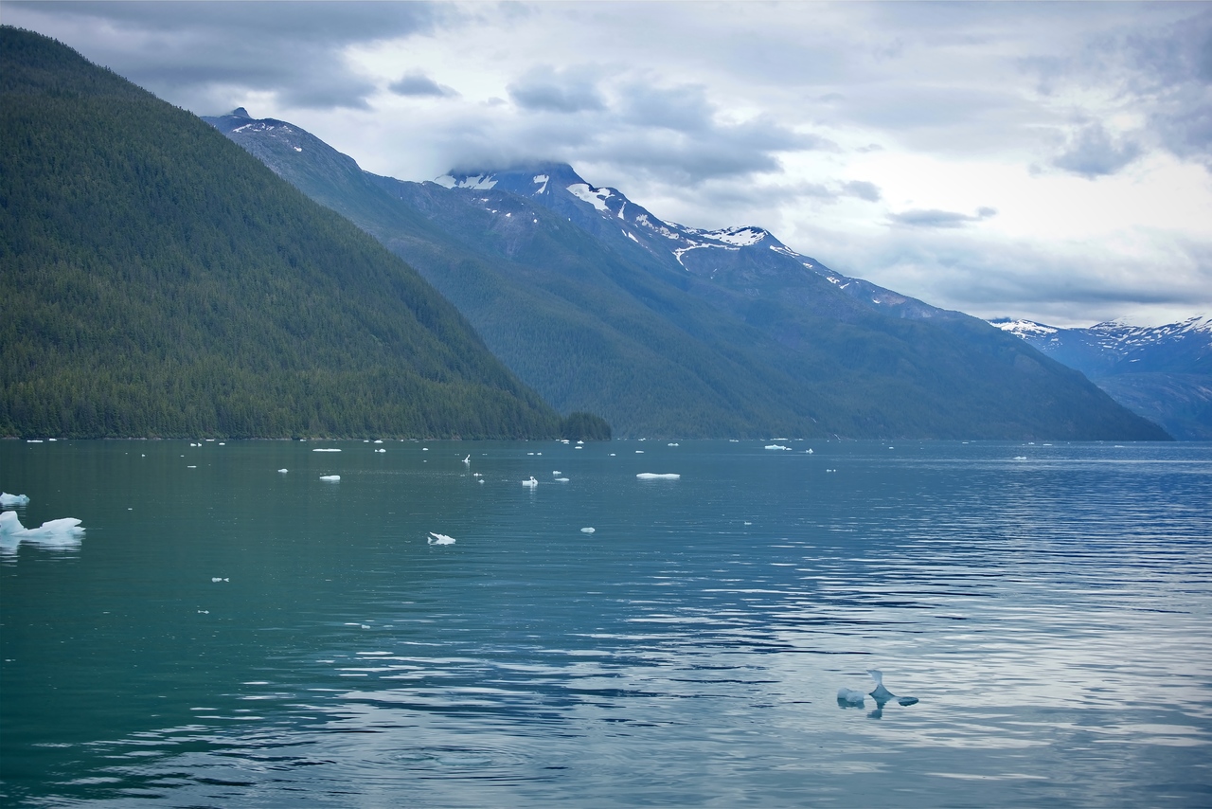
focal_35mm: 70
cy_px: 404
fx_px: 2357
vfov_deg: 19.5
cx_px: 606
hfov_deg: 28.8
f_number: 6.3
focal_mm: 70
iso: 100
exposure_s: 1/160
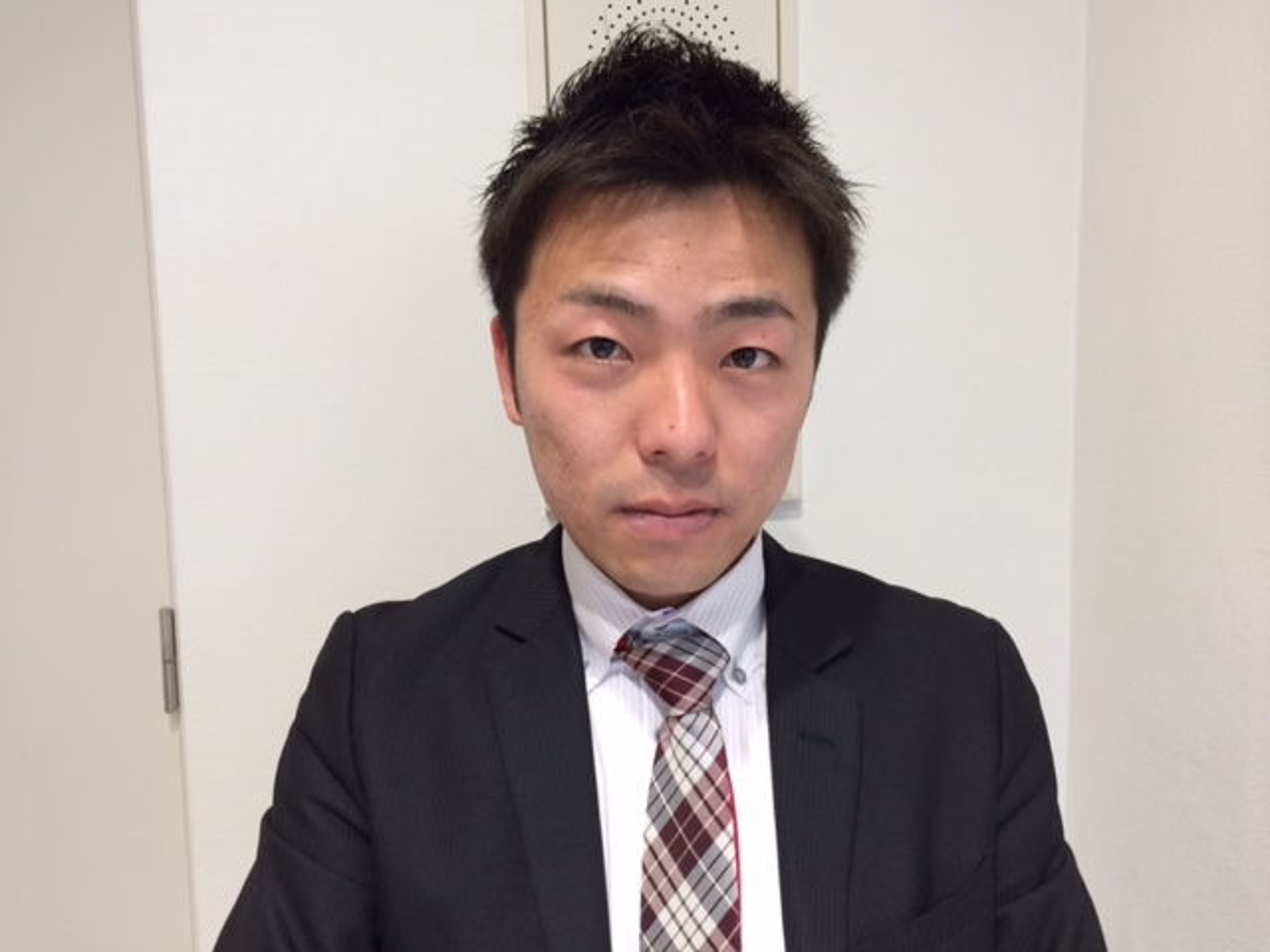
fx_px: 1101
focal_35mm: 30
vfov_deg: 46.8
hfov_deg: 60.0
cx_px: 635
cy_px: 476
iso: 40
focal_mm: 4.12
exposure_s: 1/30
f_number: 2.2
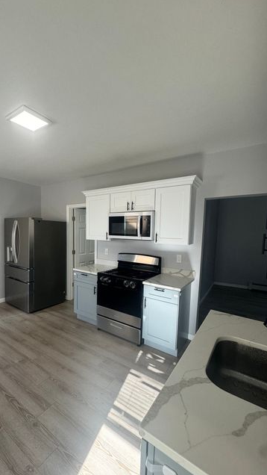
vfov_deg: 99.3
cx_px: 102
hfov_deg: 66.2
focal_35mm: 16
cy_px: 247
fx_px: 201
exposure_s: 1/120
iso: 160
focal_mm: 2.22
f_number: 2.2
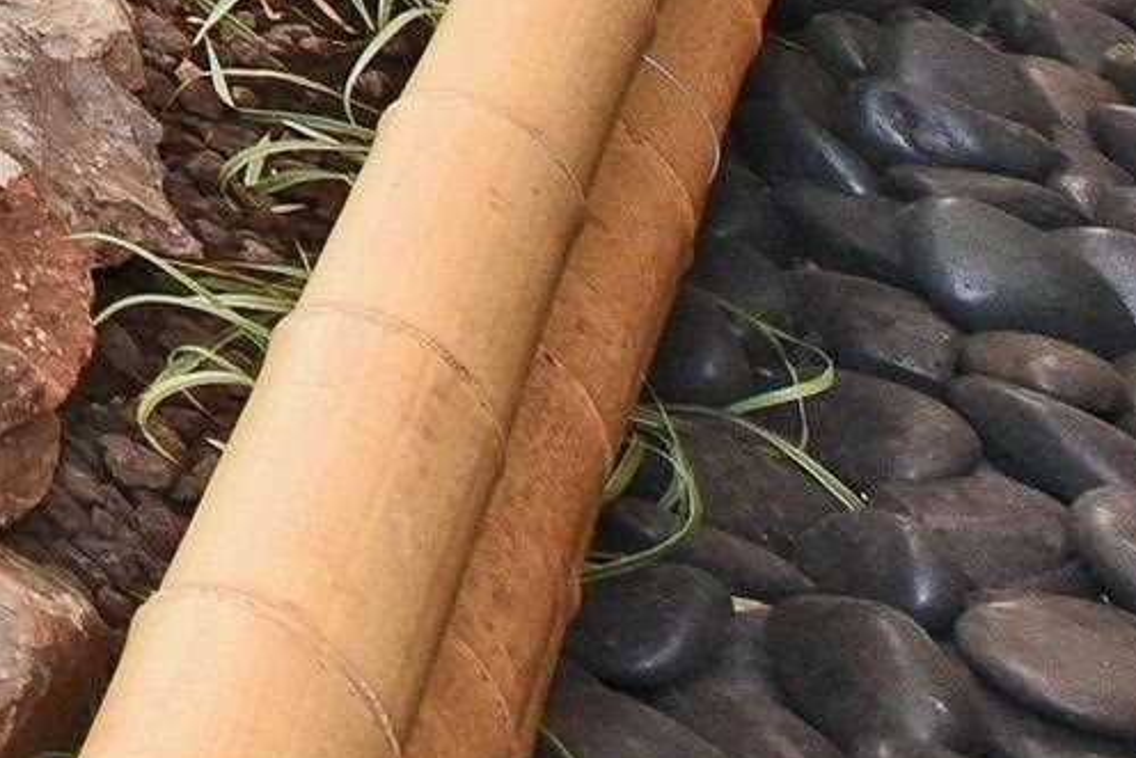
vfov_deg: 12.1
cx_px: -2036
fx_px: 2493
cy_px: -1286
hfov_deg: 12.6
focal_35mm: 79
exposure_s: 1/60
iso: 400
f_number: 16
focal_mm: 14
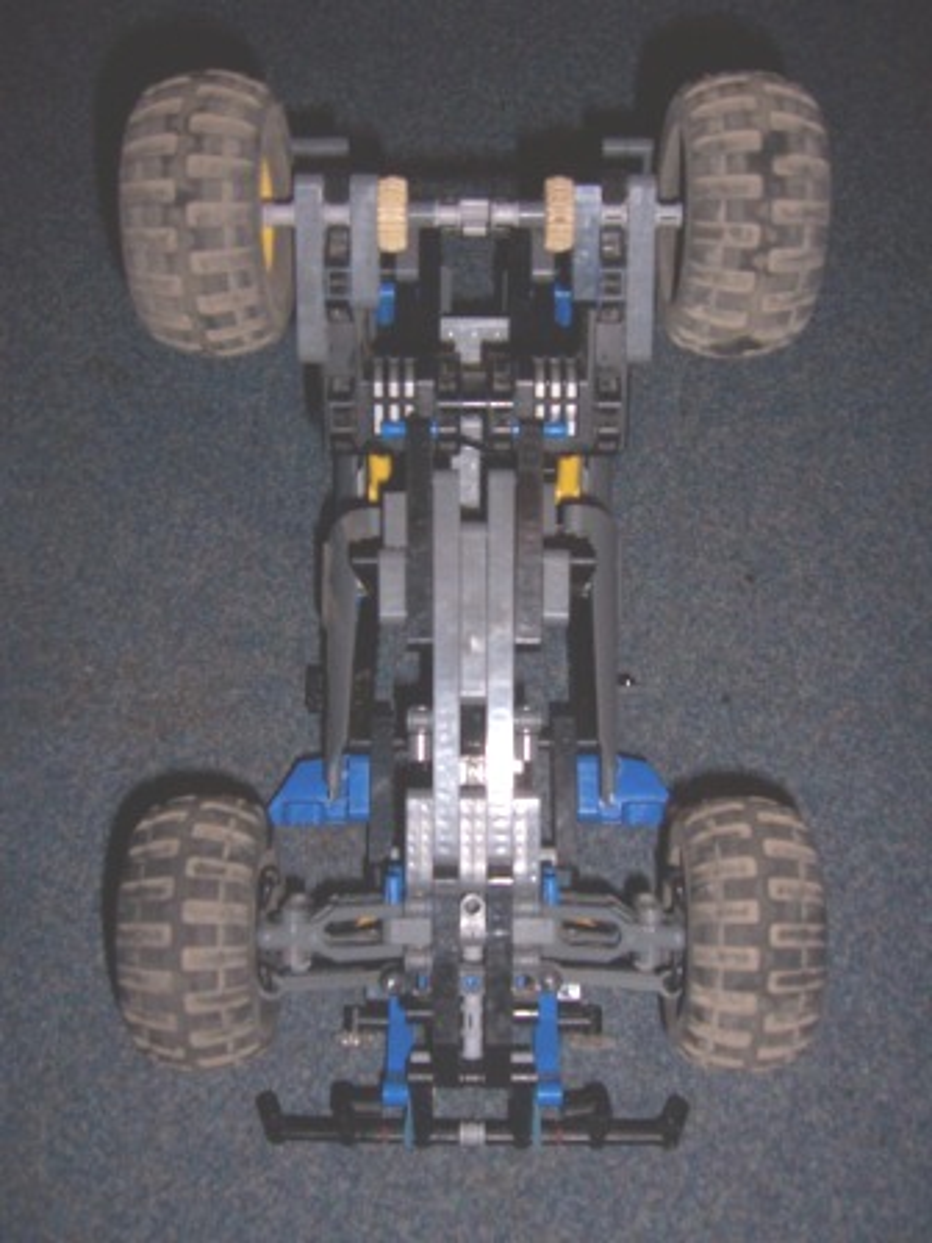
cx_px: 466
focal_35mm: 36
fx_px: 1292
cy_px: 622
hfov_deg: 39.7
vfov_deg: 51.4
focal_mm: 6
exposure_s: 1/60
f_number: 3
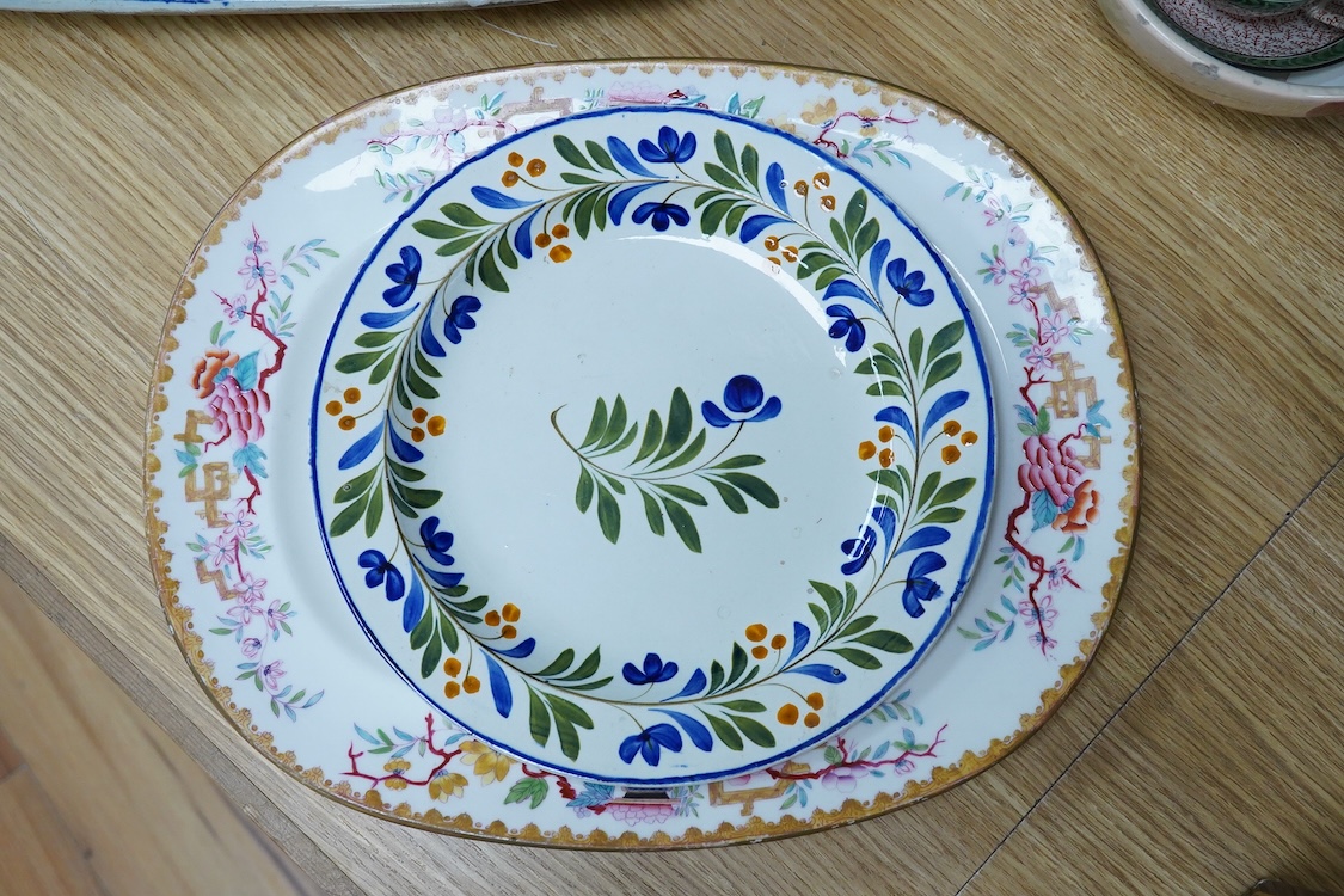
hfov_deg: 43.6
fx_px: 1680
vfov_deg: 29.9
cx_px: 672
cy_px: 448
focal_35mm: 45
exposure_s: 1/200
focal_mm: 30
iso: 2500
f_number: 10
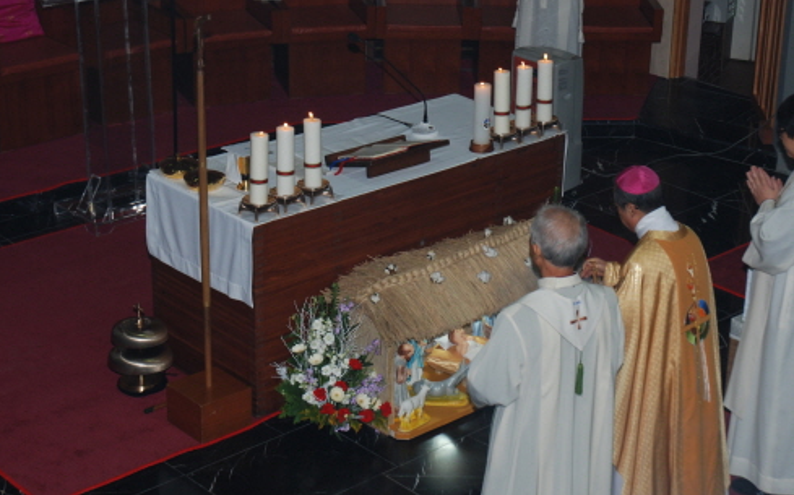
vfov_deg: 17.0
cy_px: 258
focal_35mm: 77
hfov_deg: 26.9
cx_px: 476
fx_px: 1659
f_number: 5.6
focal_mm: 35
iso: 200
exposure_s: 1/60
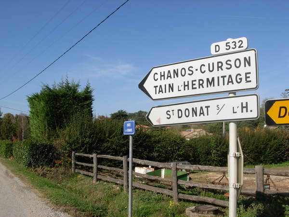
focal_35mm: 38
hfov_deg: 49.0
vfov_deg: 37.7
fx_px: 317
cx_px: 144
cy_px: 108
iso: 79
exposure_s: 1/627
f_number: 4.9
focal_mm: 6.3
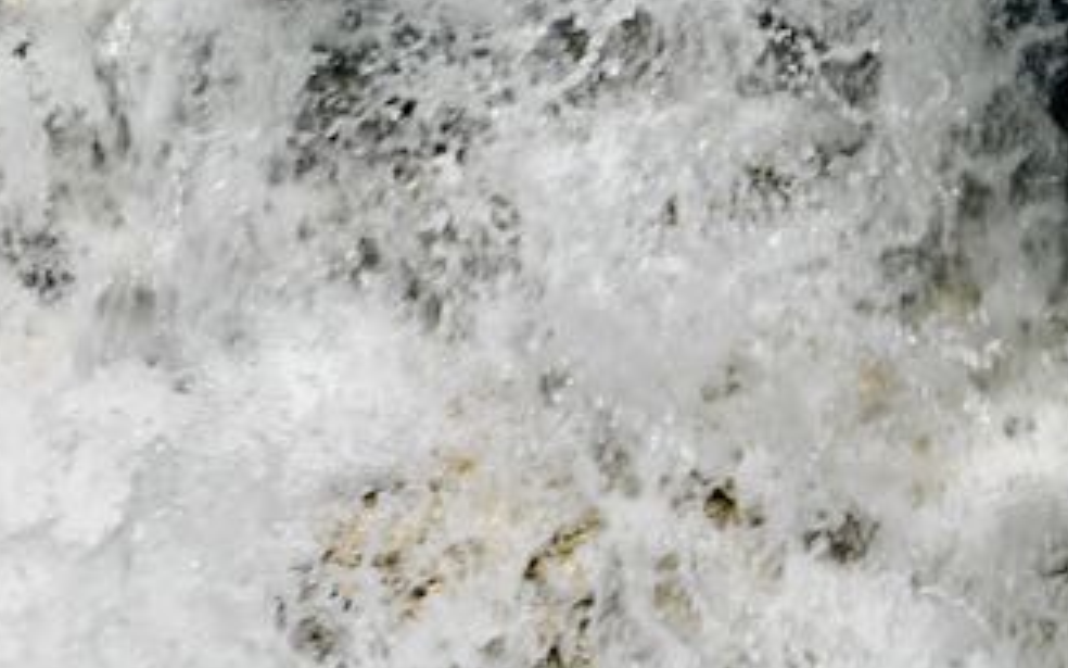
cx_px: 254
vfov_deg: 10.6
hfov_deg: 16.9
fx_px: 3580
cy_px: 176
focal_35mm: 123
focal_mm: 24
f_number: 9
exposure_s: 1/320
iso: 100
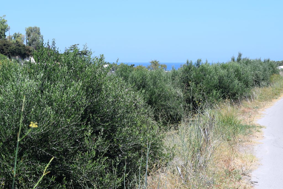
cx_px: 142
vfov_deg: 16.6
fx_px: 649
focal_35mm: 82
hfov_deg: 24.6
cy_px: 94
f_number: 10
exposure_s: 1/400
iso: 200
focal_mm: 55
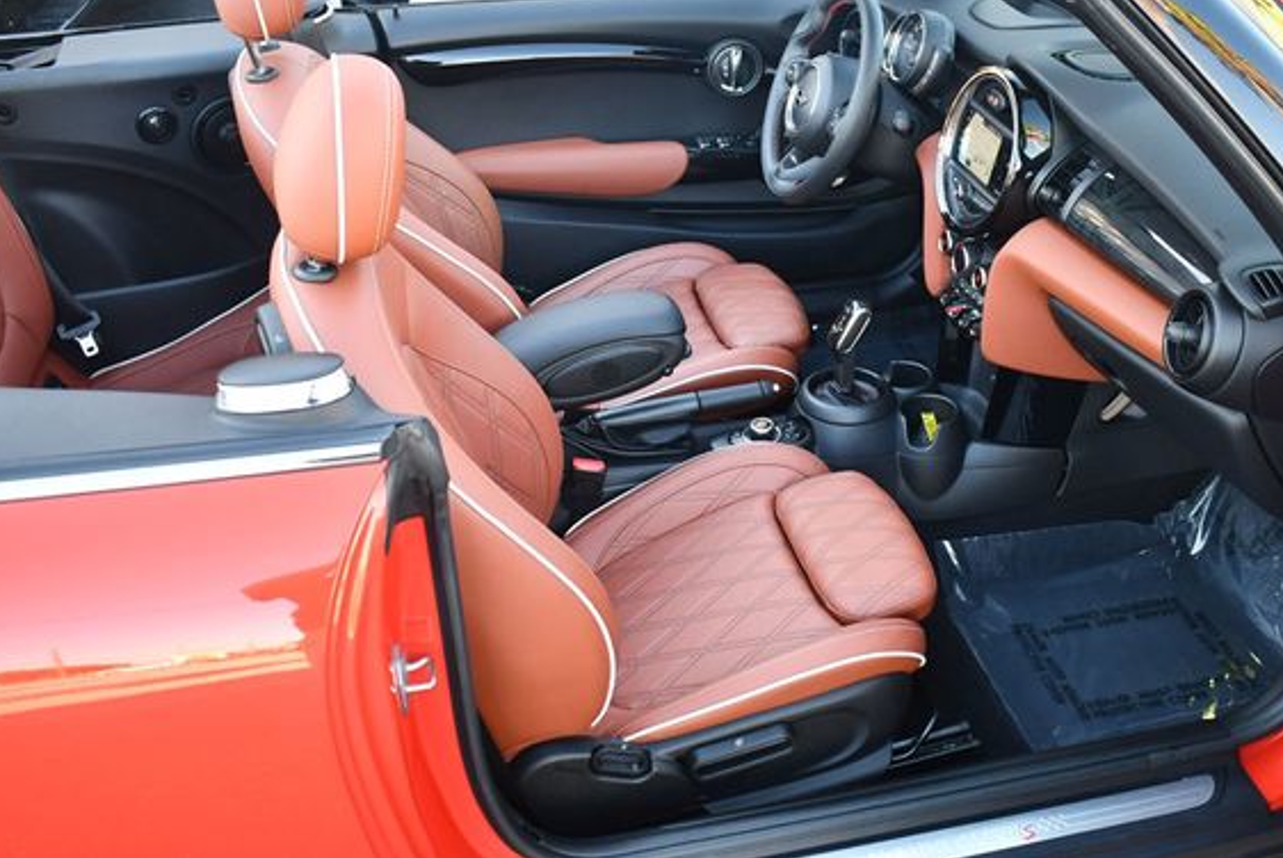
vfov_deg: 32.7
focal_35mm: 41
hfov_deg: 47.3
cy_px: 374
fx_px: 1463
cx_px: 719
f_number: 3.5
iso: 800
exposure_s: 1/250
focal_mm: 18
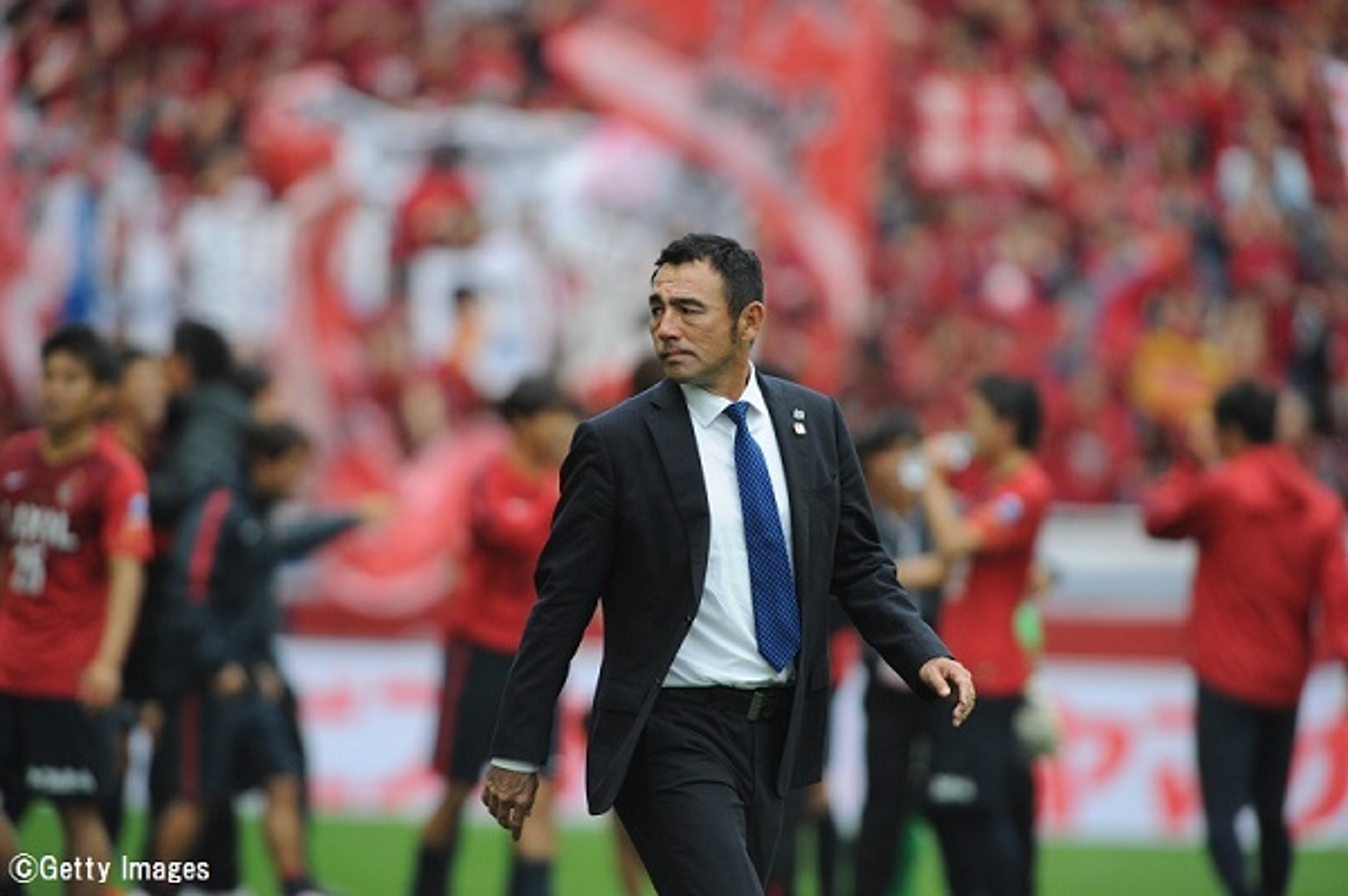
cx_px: 674
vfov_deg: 2.3
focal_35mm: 600
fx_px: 22448
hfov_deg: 3.4
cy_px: 448
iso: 2500
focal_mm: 600
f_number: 5.6
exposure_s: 1/1000
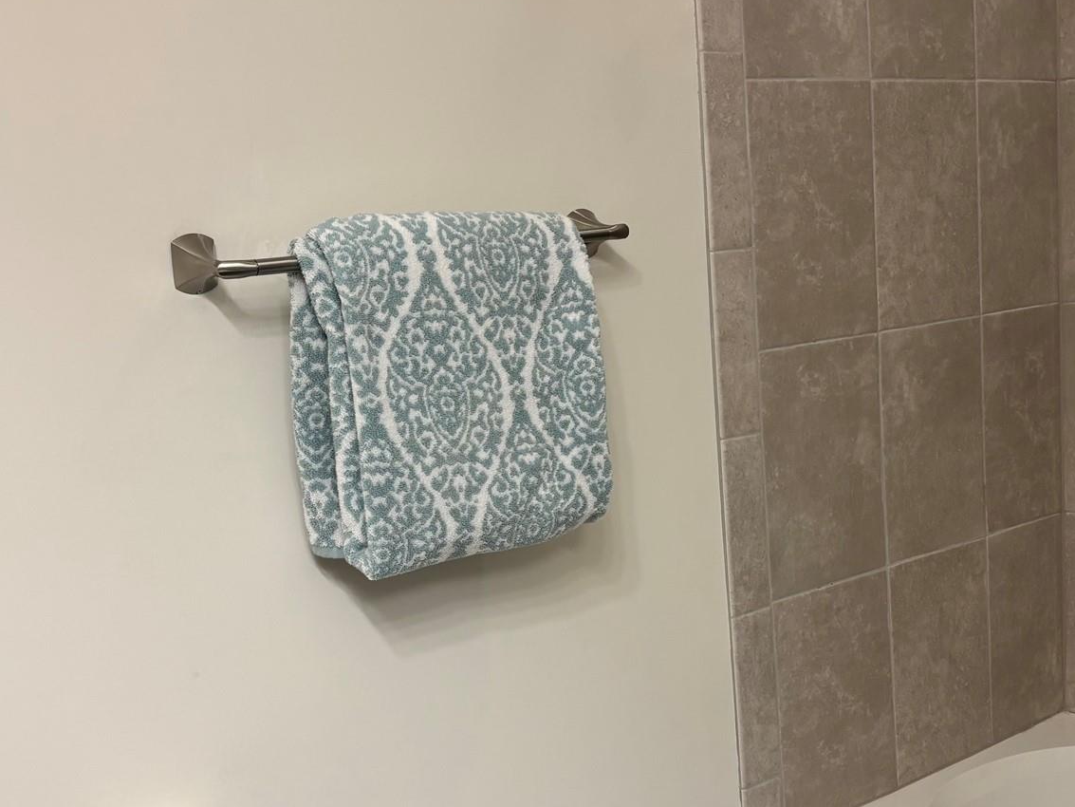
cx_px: 591
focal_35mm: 47
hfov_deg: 40.4
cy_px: 505
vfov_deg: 30.8
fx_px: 1460
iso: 80
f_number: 1.6
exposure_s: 1/60
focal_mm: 5.96
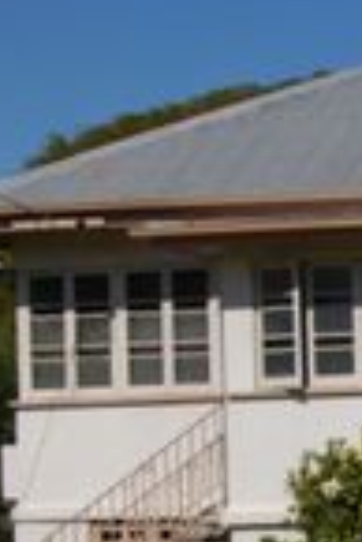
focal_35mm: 146
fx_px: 2197
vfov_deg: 14.0
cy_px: 435
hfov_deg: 9.1
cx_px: 593
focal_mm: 30
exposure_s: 1/500
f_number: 11
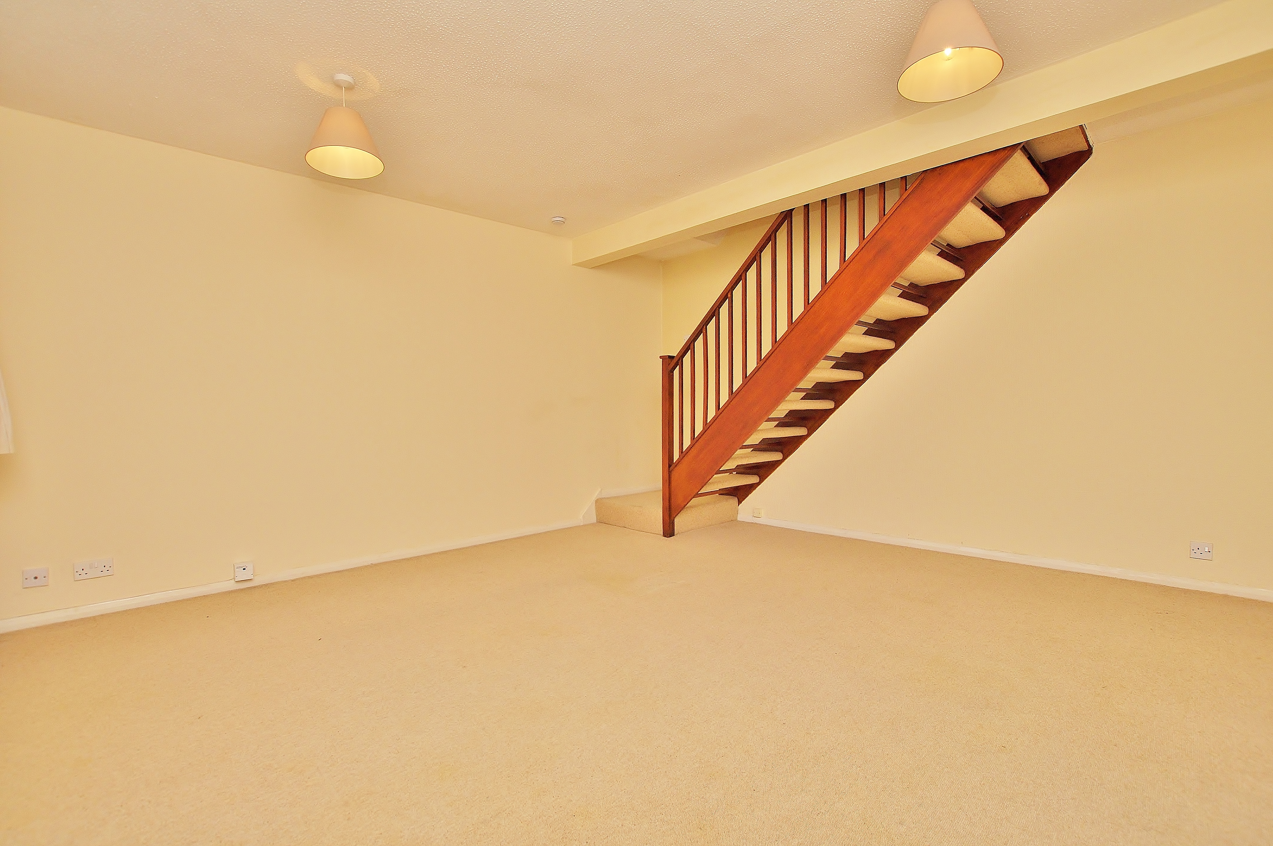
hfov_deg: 100.5
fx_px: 530
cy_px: 423
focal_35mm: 15
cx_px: 636
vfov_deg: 77.2
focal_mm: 10
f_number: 5.6
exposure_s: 1/200
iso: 200
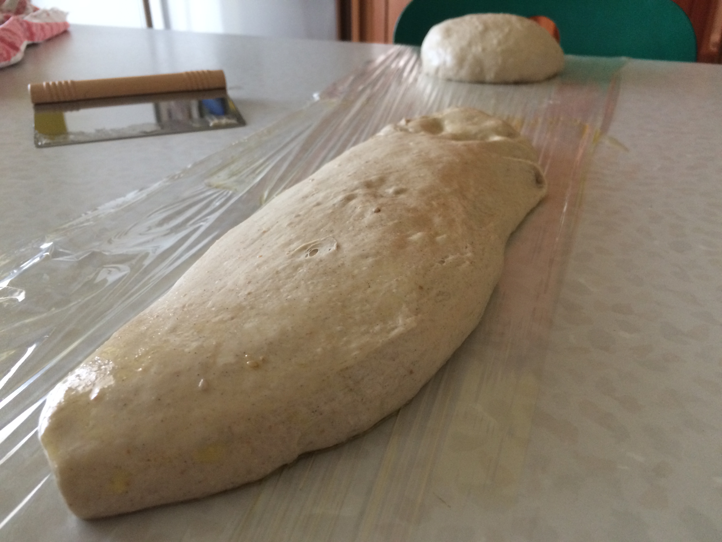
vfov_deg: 48.2
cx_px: 361
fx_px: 605
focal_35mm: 29
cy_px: 271
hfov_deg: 61.7
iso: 200
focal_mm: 4.15
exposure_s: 1/30
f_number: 2.2
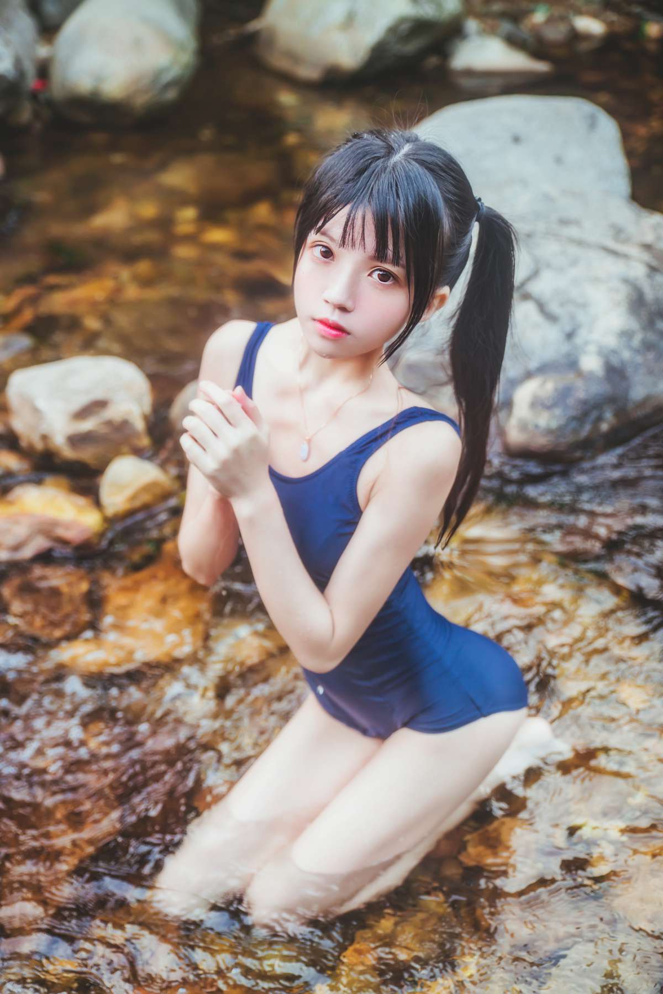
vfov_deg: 44.5
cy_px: 497
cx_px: 332
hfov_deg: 30.5
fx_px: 1215
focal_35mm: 44
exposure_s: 1/160
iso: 800
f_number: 2.8
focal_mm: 44
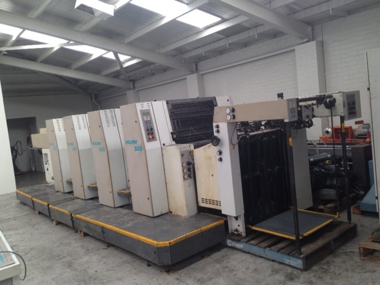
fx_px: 362
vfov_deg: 42.9
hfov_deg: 55.4
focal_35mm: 33
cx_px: 190
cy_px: 142
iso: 64
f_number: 2.4
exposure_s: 1/120
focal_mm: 4.12
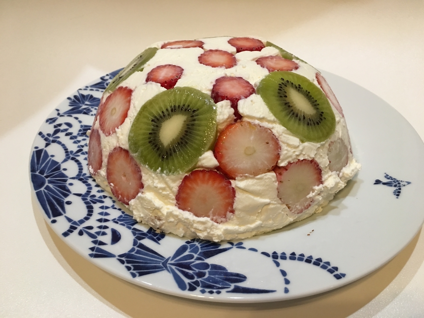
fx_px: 355
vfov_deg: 48.2
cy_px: 159
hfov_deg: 61.7
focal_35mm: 29
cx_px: 212
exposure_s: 1/15
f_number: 2.2
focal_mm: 4.15
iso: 50
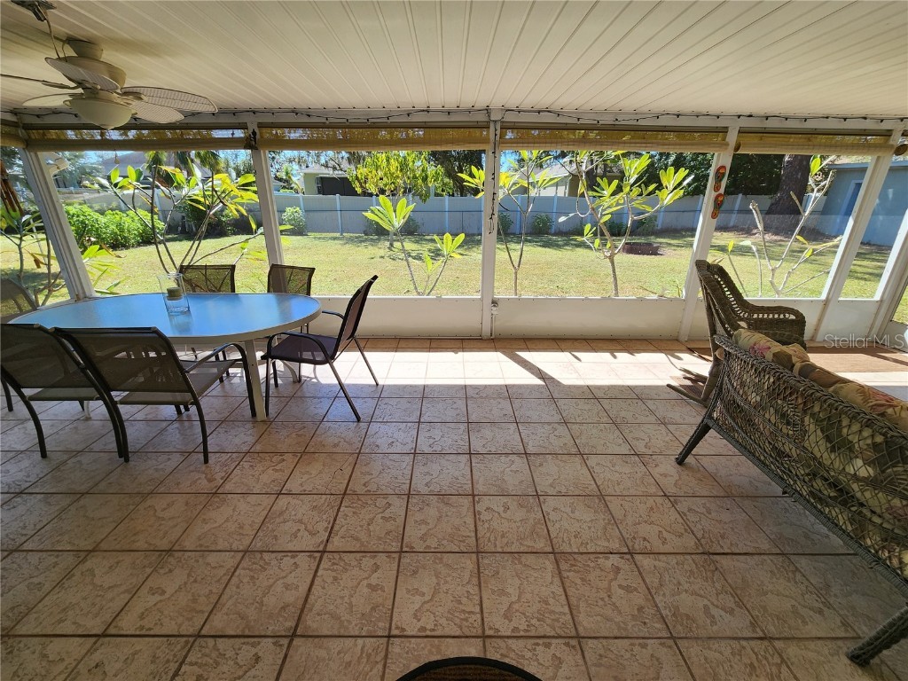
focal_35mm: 13
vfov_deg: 89.9
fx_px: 341
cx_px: 454
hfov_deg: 106.2
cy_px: 340
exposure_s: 1/364
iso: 50
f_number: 2.2
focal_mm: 2.2
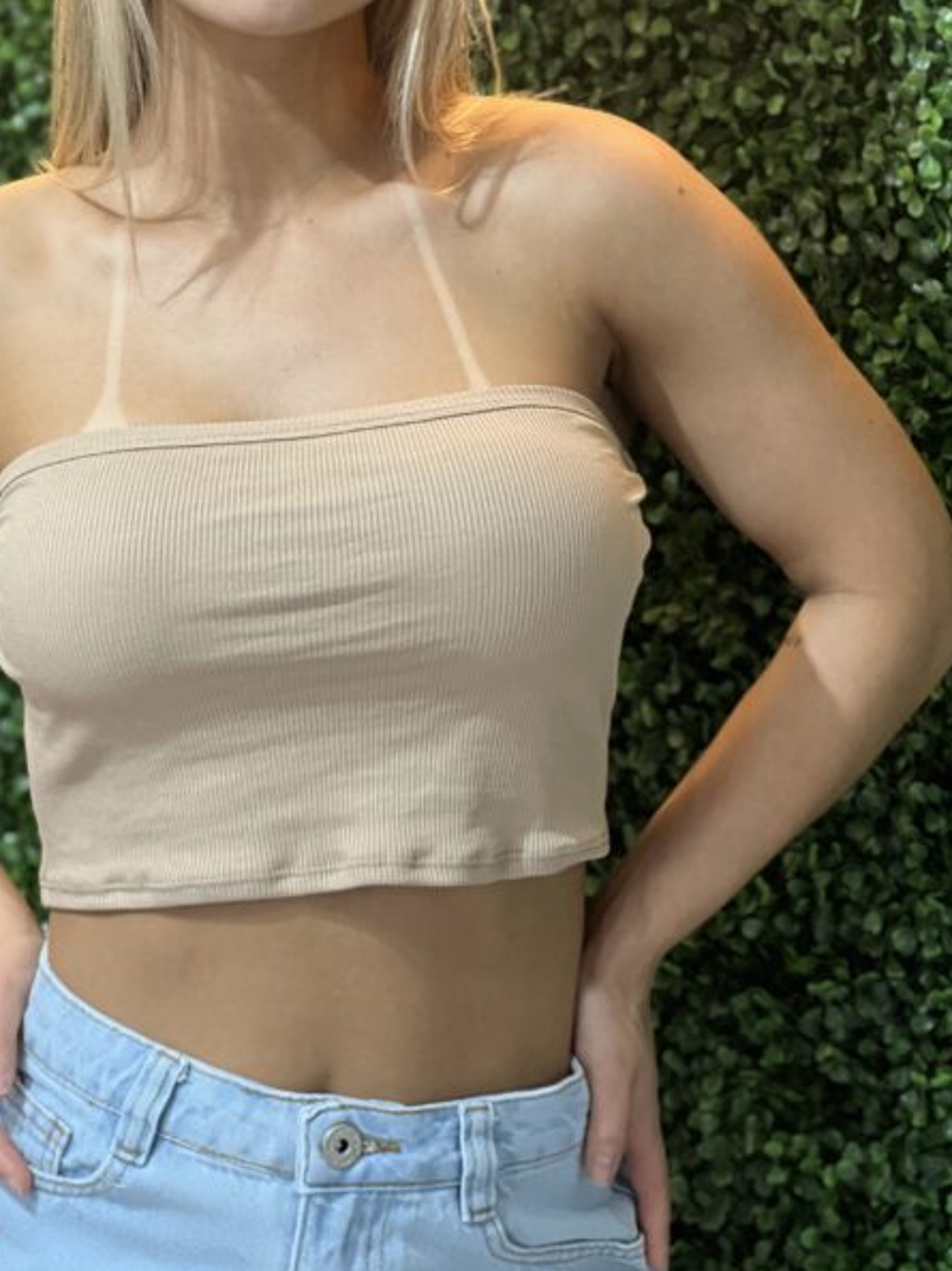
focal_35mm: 121
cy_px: 440
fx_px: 4440
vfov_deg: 16.3
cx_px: 310
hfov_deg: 12.2
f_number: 2.8
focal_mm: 9
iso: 160
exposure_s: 1/40
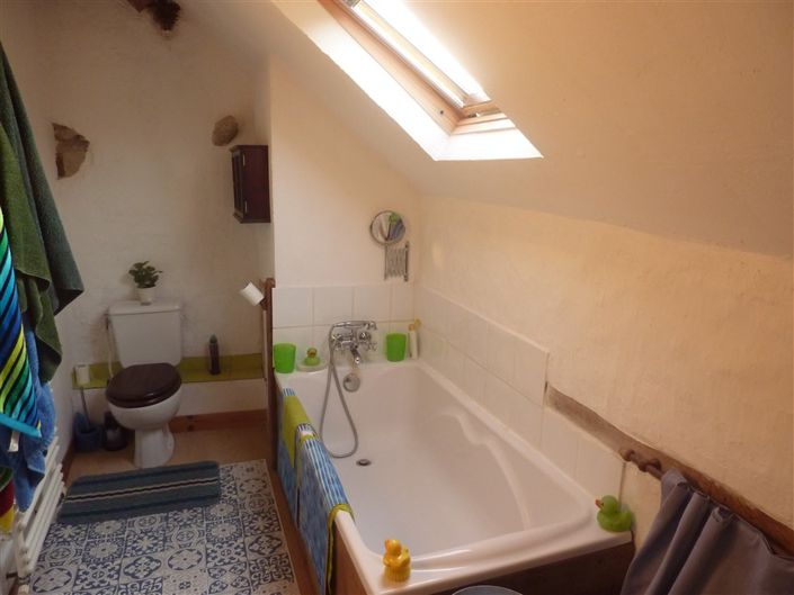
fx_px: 574
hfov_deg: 69.4
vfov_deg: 54.9
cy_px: 298
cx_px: 397
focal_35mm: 25
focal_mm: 4.1
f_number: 3.3
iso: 250
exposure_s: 1/30
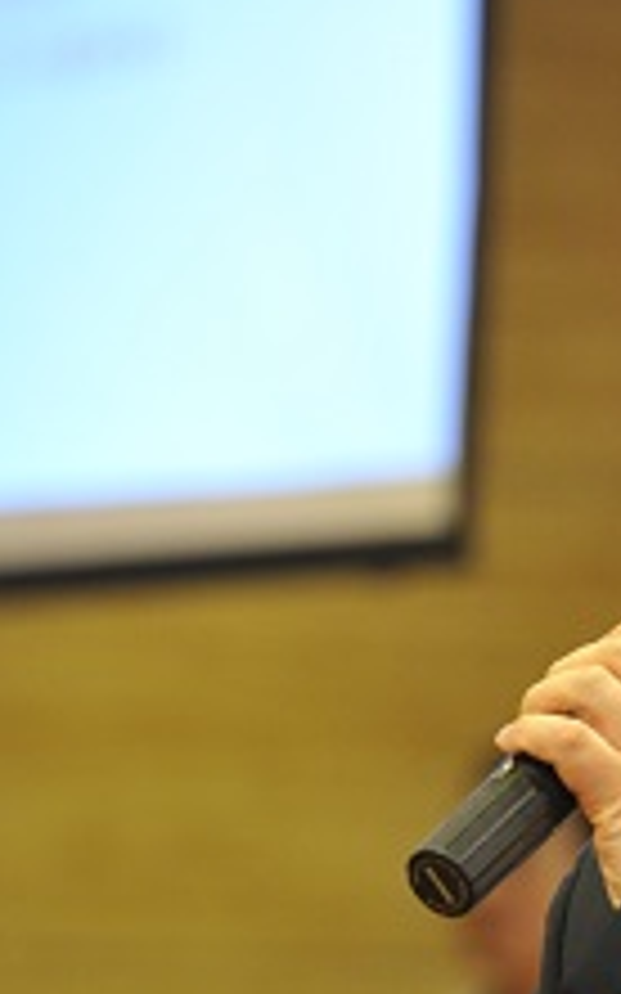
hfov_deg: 2.8
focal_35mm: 460
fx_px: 12464
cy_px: 706
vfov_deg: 4.6
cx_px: 900
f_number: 4.5
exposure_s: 1/80
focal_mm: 200
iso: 4000
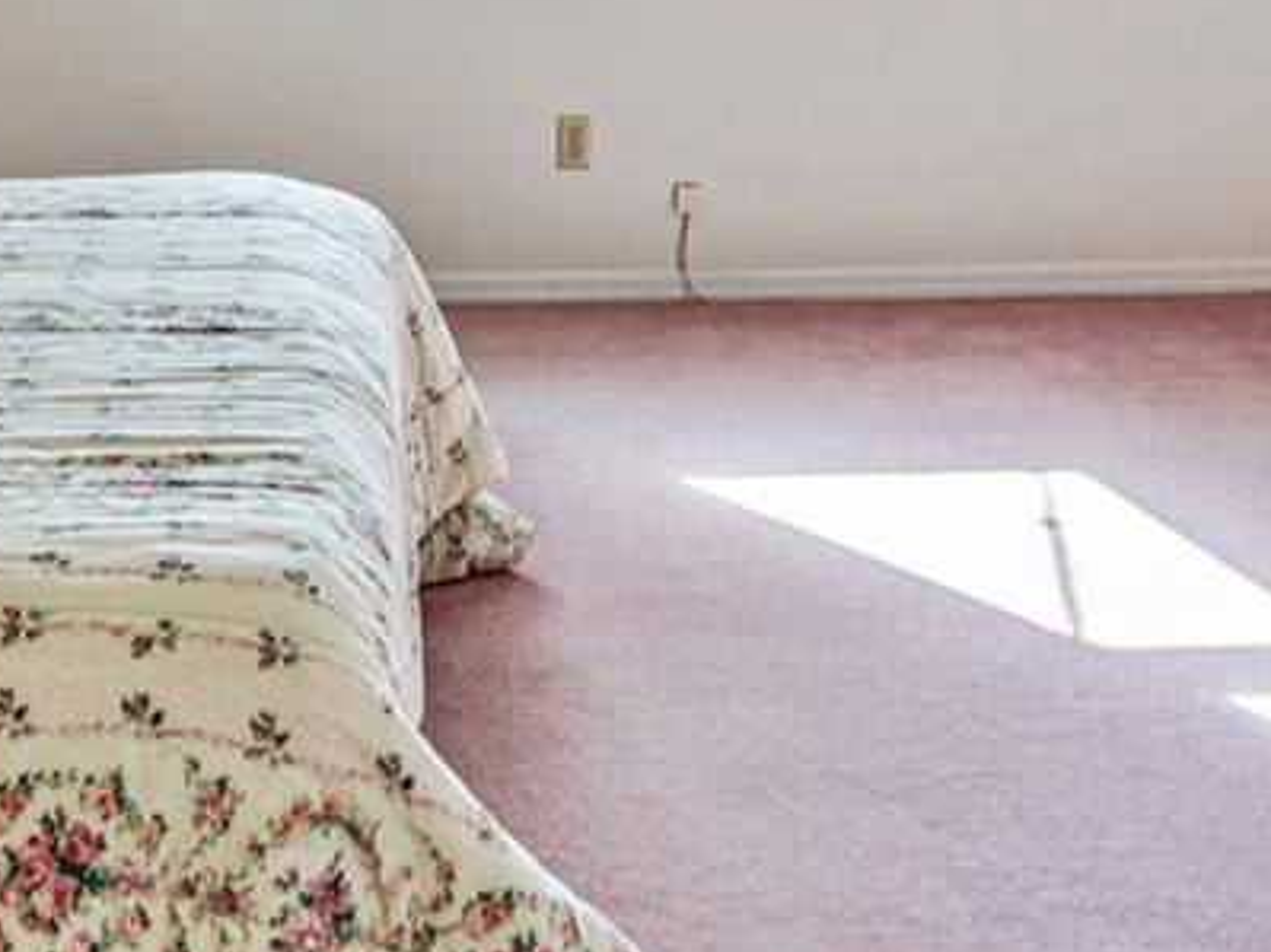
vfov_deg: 23.6
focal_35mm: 54
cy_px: -314
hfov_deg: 35.2
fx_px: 1982
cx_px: 411
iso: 160
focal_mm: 14
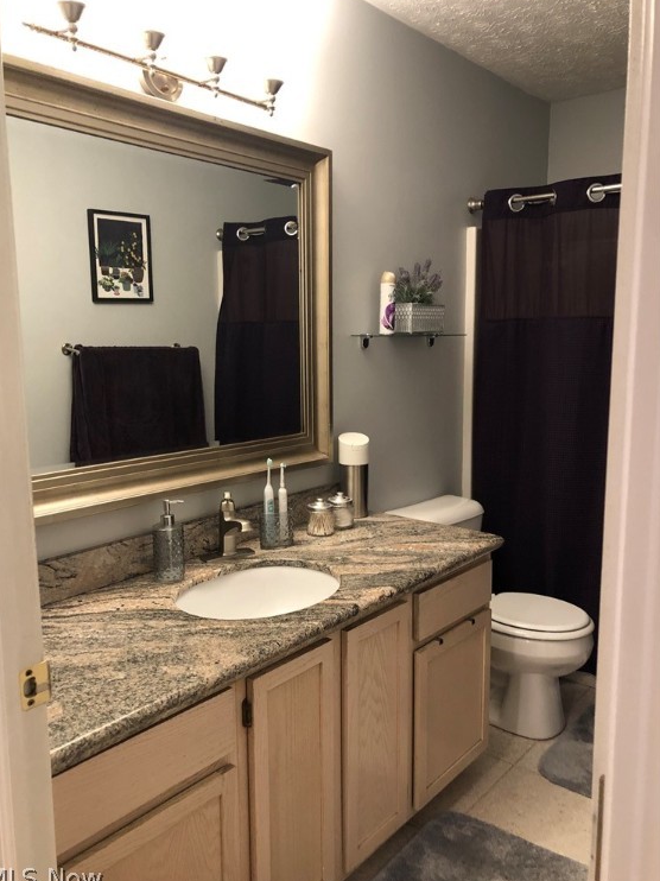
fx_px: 738
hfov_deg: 48.2
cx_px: 321
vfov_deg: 61.7
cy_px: 442
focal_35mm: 29
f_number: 1.8
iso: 80
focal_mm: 3.99
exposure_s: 1/15
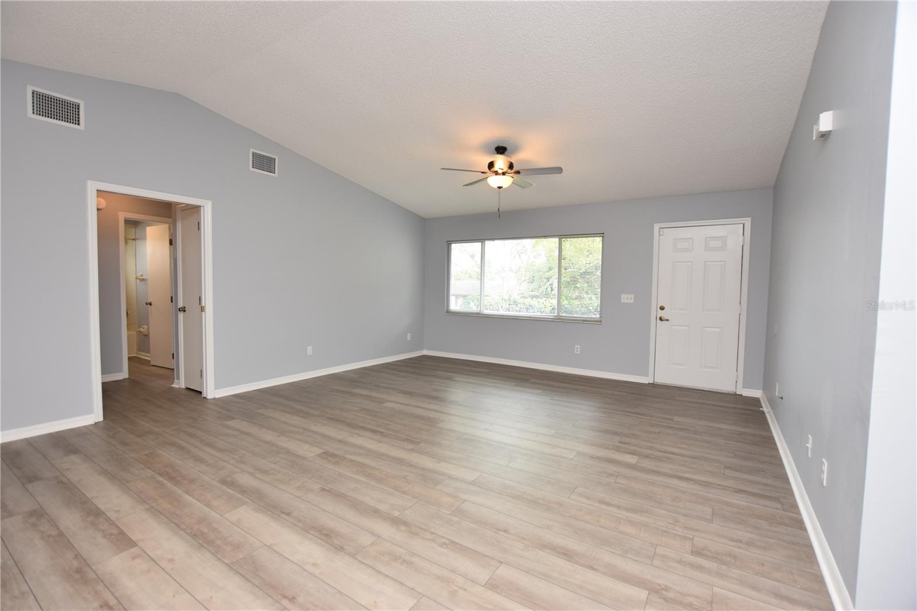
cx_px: 458
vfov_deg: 77.3
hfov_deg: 100.4
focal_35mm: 15
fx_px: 382
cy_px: 306
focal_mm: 10
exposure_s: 1/60
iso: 200
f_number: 4
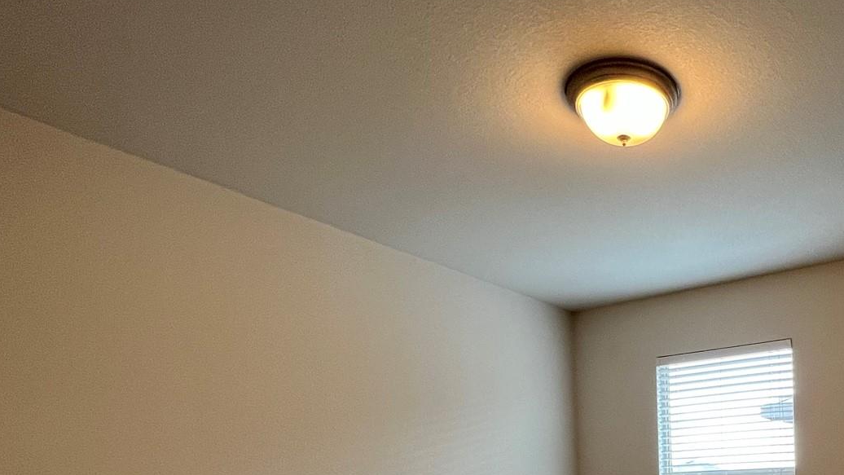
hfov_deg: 61.3
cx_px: 695
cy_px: 510
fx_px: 627
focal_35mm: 28
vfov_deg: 35.9
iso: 160
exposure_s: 1/120
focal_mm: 1.57
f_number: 1.8
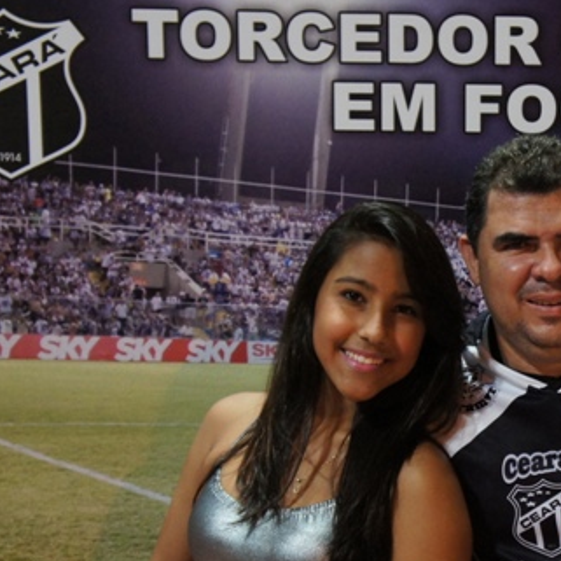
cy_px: 405
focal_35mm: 92
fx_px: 1688
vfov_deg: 18.8
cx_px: 556
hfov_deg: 18.4
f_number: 4
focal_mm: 29
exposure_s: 1/40
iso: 1600
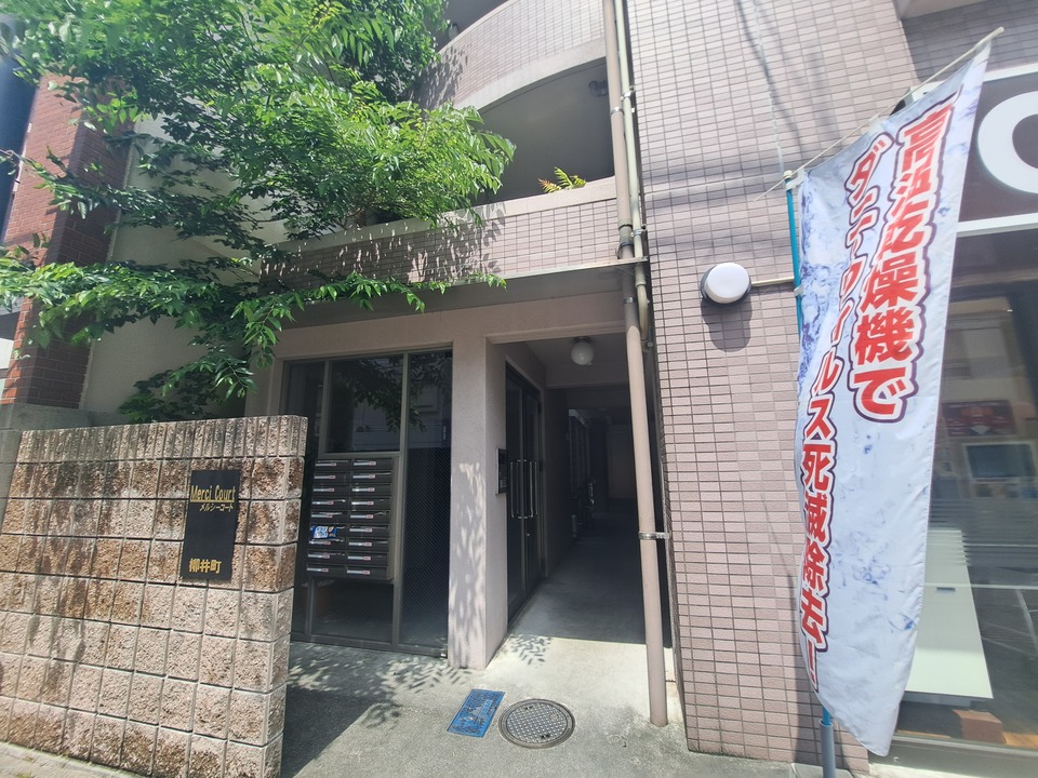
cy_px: 389
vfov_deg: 89.9
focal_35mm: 13
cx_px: 519
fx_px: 390
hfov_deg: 106.2
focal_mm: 1.74
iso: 50
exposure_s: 1/709
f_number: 2.2
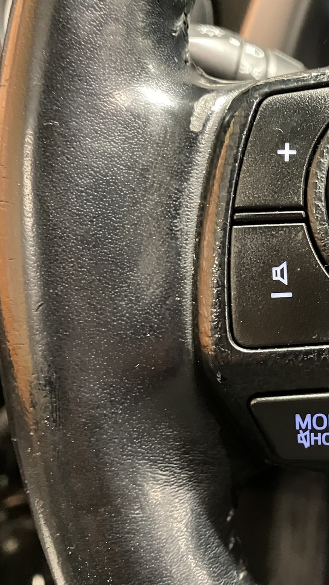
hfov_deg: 26.6
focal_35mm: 41
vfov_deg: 49.4
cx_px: 368
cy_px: 292
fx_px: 635
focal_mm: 3.99
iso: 640
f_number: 1.8
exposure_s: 1/26
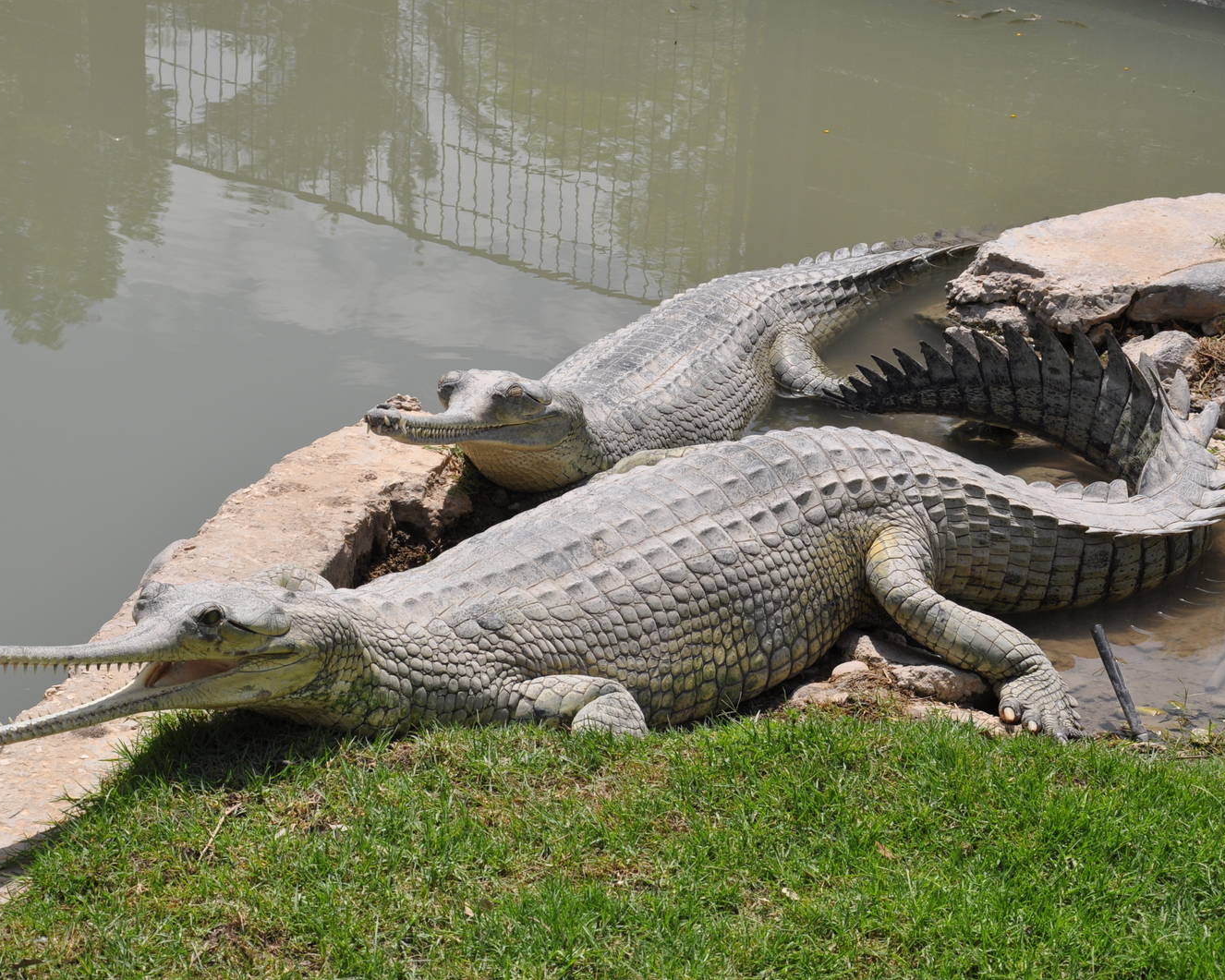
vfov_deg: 13.8
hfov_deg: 17.2
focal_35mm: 112
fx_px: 4061
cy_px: 490
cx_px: 562
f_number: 10
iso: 200
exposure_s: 1/400
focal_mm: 66
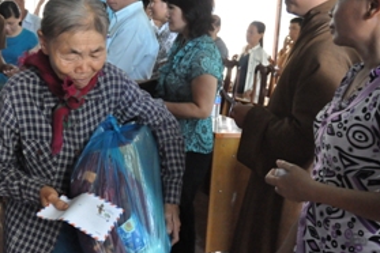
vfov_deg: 25.5
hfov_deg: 36.9
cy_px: 110
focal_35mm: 53
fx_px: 559
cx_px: 109
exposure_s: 1/125
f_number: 5.6
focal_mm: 22
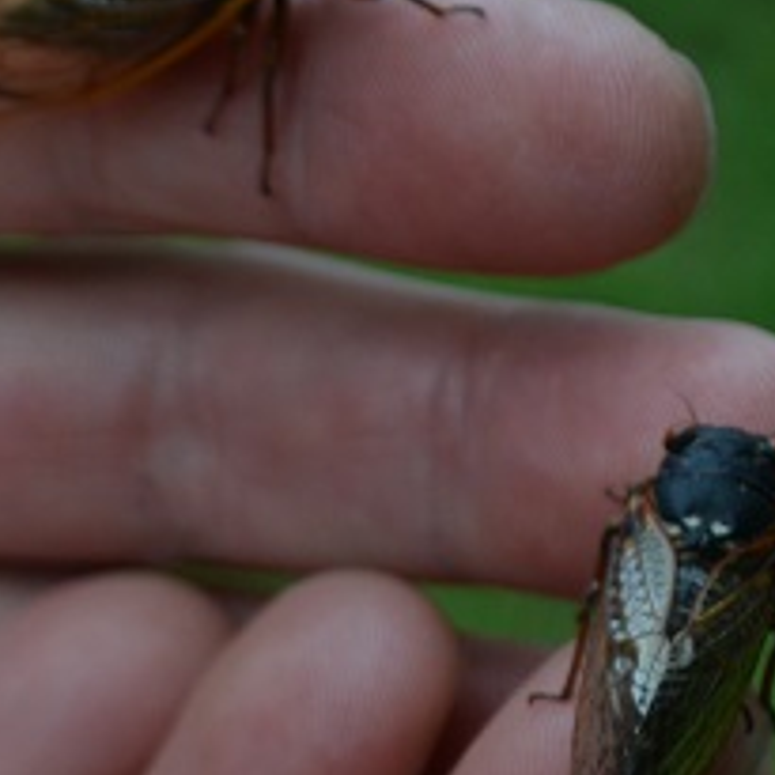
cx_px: -333
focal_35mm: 274
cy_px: 890
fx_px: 6932
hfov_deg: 6.3
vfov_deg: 6.4
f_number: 5.6
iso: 220
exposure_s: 1/125
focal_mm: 55
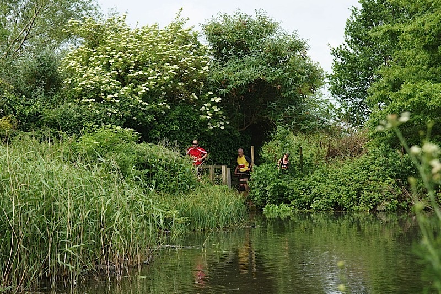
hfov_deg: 19.5
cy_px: 147
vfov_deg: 13.0
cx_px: 220
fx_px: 1286
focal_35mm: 105
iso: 100
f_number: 5.6
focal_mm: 70
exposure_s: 1/250
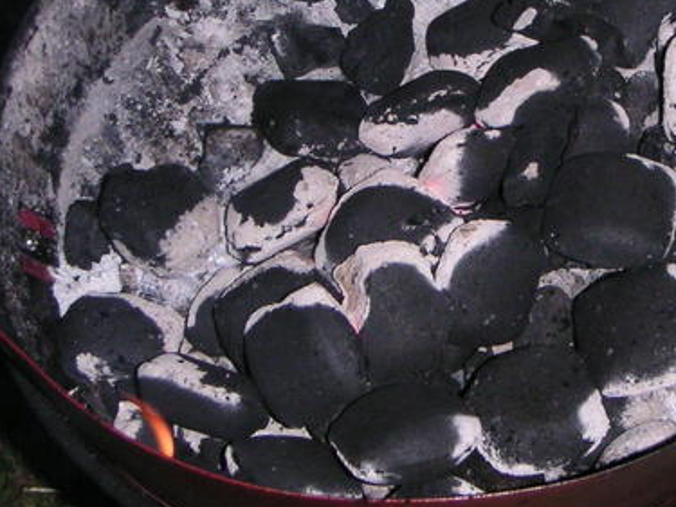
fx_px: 1581
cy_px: 117
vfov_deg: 18.1
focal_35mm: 81
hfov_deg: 24.0
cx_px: 474
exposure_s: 1/45
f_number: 2.8
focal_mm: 6
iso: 160
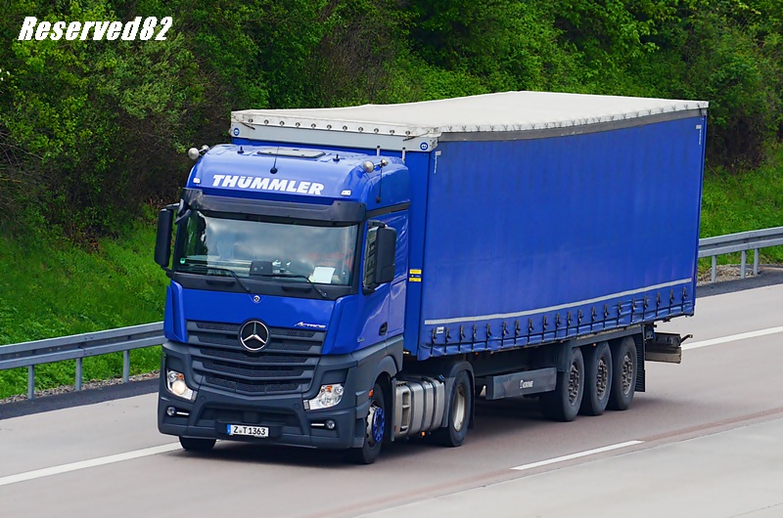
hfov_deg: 6.3
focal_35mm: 330
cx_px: 392
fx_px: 7163
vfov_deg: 4.1
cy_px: 259
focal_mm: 220
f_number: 9
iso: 800
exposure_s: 1/1250
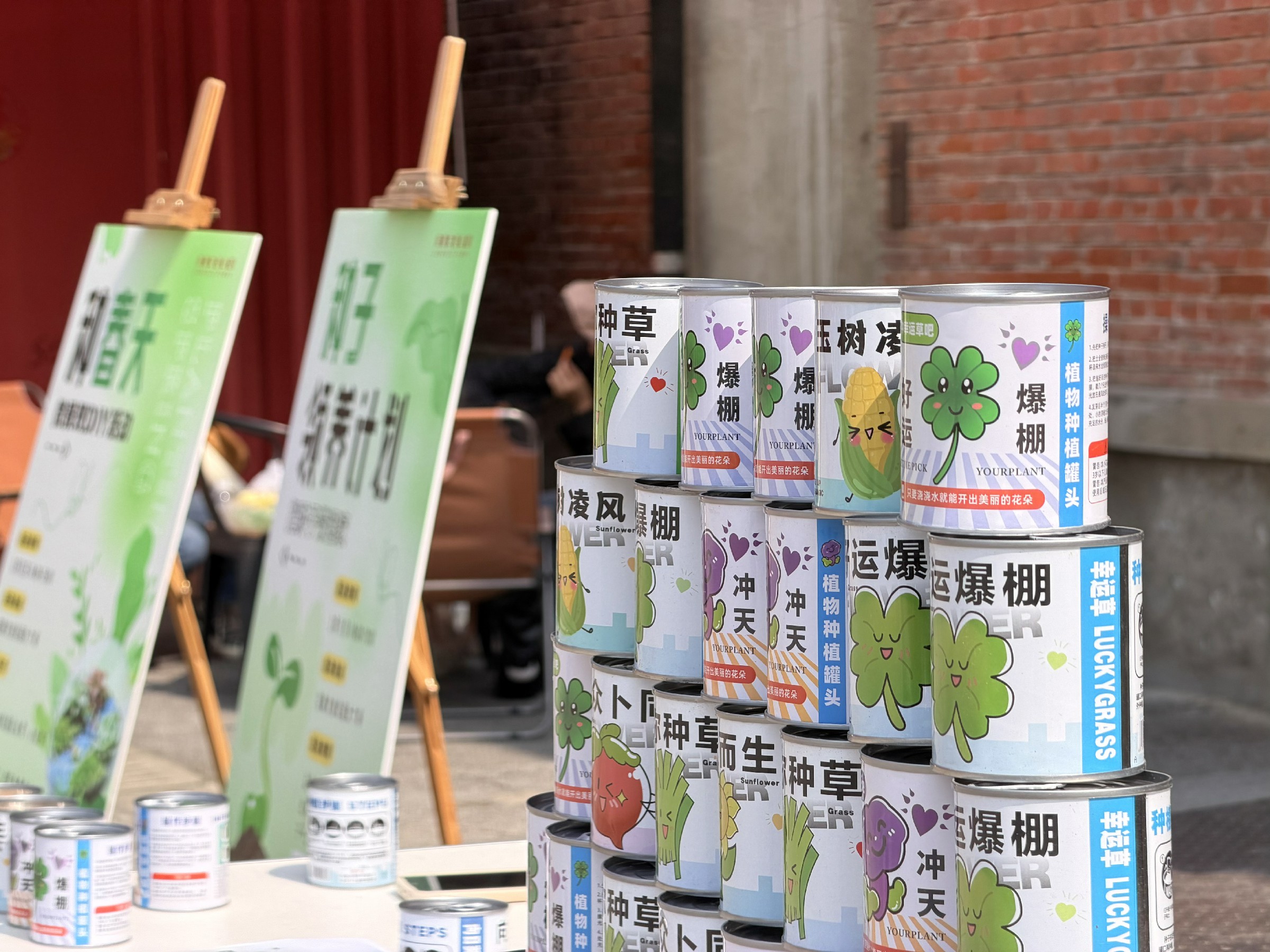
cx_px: 635
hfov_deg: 19.6
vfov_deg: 14.8
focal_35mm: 100
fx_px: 3669
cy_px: 476
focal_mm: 16.89
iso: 32
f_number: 2.8
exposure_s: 1/638
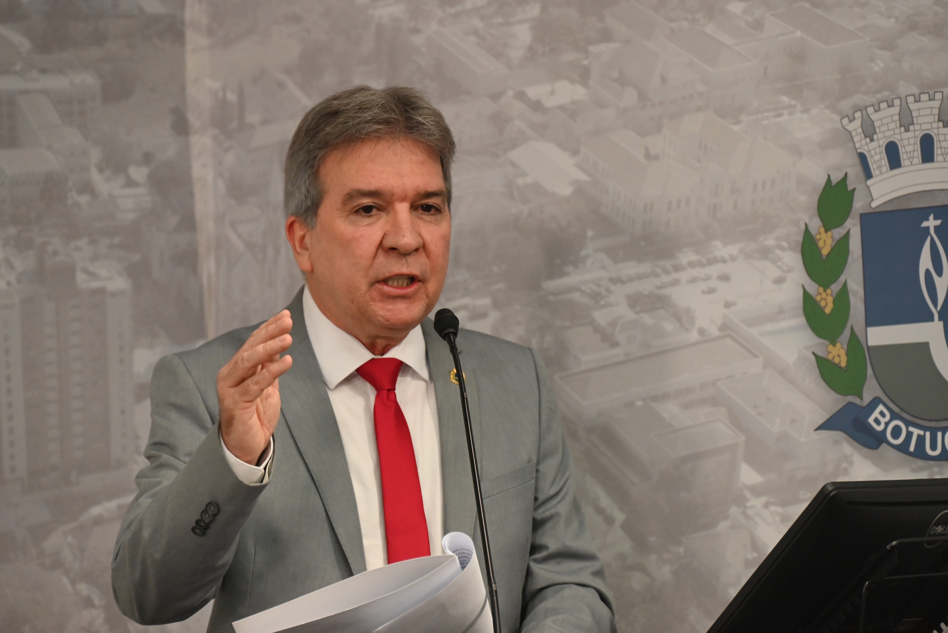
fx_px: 4478
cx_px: 474
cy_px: 316
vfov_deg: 8.1
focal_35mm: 170
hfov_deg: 12.1
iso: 3200
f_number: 6.3
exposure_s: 1/250
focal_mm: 170
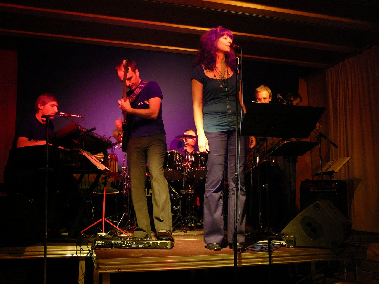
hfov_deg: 52.6
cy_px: 142
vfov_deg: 40.7
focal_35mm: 35
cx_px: 190
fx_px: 383
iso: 200
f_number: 2.8
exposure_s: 1/8
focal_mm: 5.2
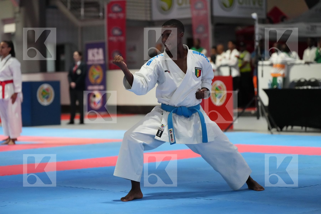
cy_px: 107
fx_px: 954
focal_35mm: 107
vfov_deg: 12.8
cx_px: 160
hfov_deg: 19.1
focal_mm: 107
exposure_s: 1/500
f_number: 2.8
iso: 6400
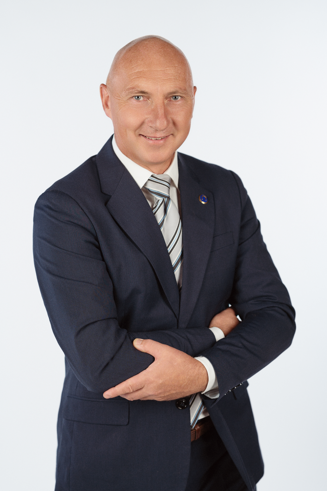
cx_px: 164
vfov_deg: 23.9
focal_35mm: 85
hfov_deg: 16.1
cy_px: 246
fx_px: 1160
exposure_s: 1/200
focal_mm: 85
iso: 200
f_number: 3.2
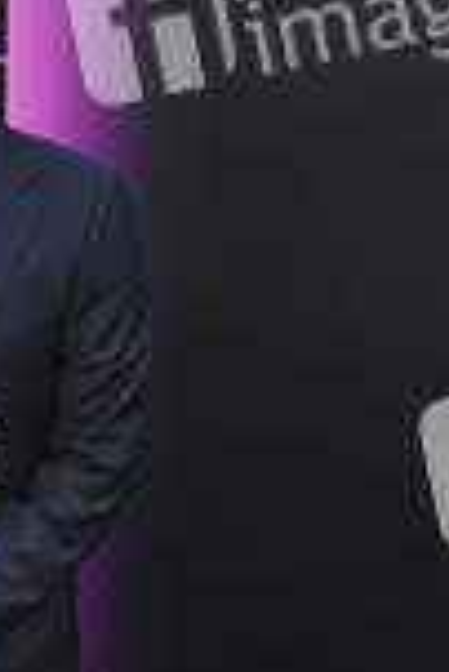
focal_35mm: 103
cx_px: -111
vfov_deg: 19.3
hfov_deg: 12.9
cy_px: 668
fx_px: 1922
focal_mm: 39
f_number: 6.3
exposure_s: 1/320
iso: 1000
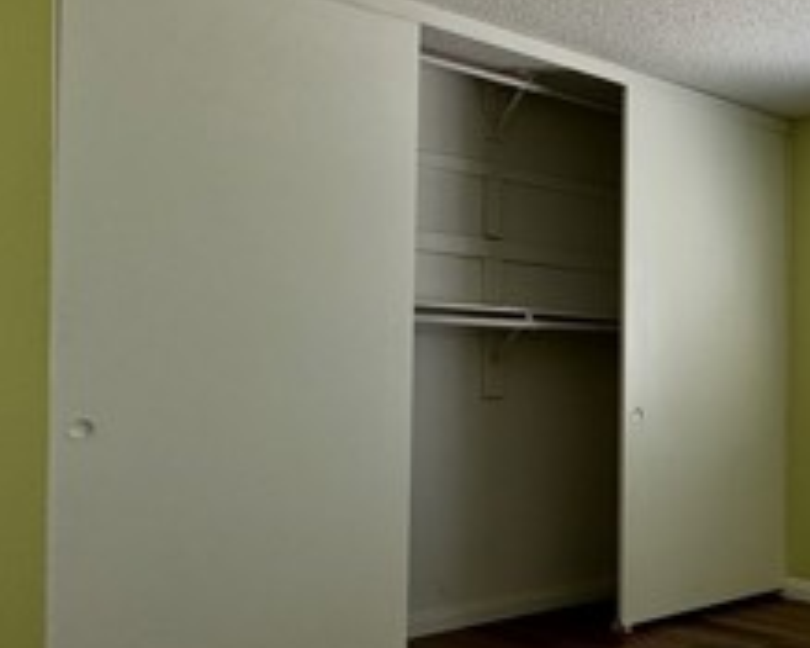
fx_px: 958
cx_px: 1036
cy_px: 378
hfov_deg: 34.0
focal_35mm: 40
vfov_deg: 37.2
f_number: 2.2
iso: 40
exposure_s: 1/151
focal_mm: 2.22
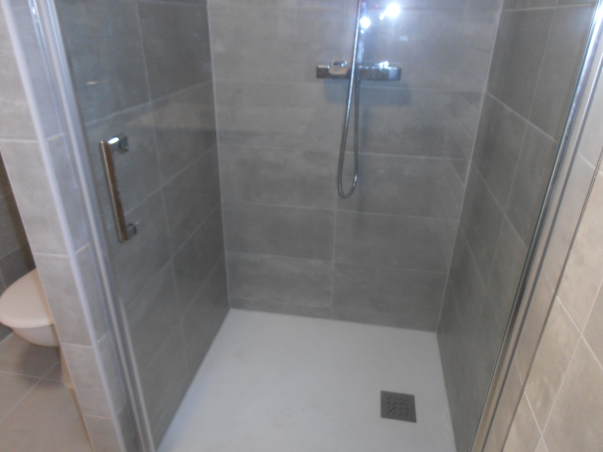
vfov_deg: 56.8
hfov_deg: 71.6
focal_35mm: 24
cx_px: 302
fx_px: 418
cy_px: 226
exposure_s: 1/30
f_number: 3
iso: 125
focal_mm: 4.2
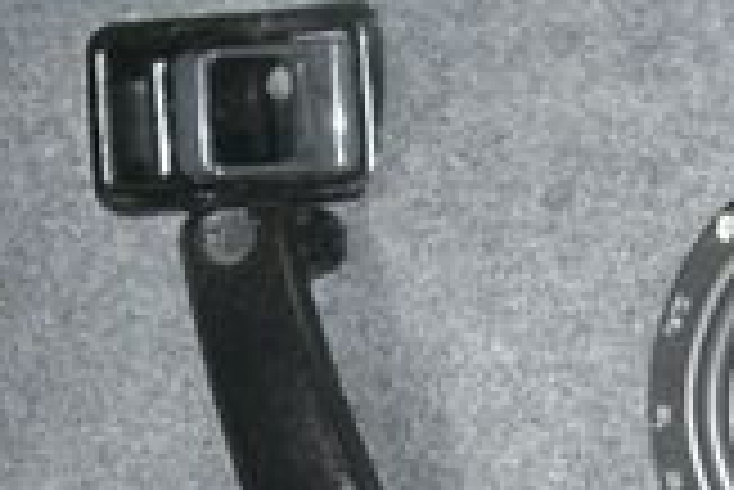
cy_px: 782
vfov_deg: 8.6
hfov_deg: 13.2
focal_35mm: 155
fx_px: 3163
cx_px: 333
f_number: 2.7
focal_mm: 6.2
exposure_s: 1/60
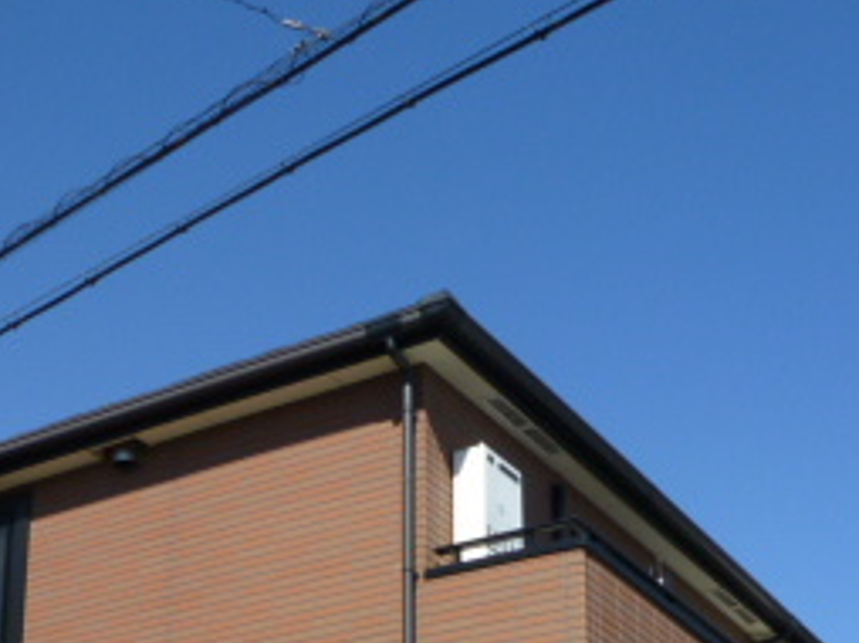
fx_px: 1562
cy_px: 789
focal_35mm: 63
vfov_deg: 21.5
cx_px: 298
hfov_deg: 30.6
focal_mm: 4.5
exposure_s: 1/400
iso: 80
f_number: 4.5
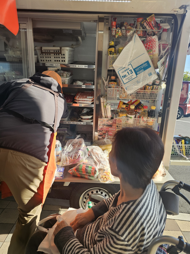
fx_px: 168
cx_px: 95
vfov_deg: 73.9
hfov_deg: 58.9
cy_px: 127
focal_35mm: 23
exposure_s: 1/215
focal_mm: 6.3
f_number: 1.7
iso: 20
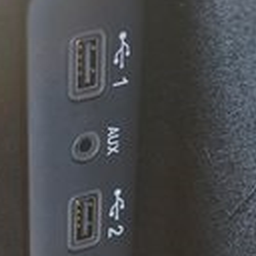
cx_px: -28
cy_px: 209
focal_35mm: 123
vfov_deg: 14.1
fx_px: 1029
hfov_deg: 13.9
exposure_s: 1/60
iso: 500
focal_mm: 29
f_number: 4
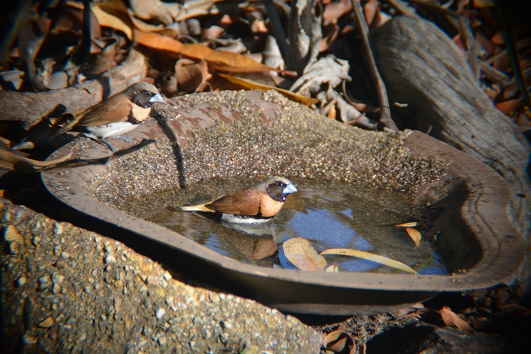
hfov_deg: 6.9
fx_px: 4425
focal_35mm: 300
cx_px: 266
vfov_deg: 4.6
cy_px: 177
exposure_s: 1/1000
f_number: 5.6
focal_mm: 200
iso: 720
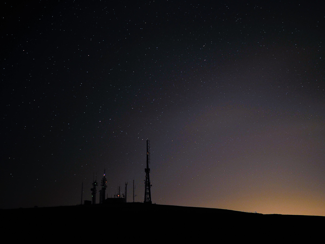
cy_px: 122
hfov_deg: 54.0
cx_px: 162
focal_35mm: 34
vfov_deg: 41.8
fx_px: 319
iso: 200
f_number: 1.8
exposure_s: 15
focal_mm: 17
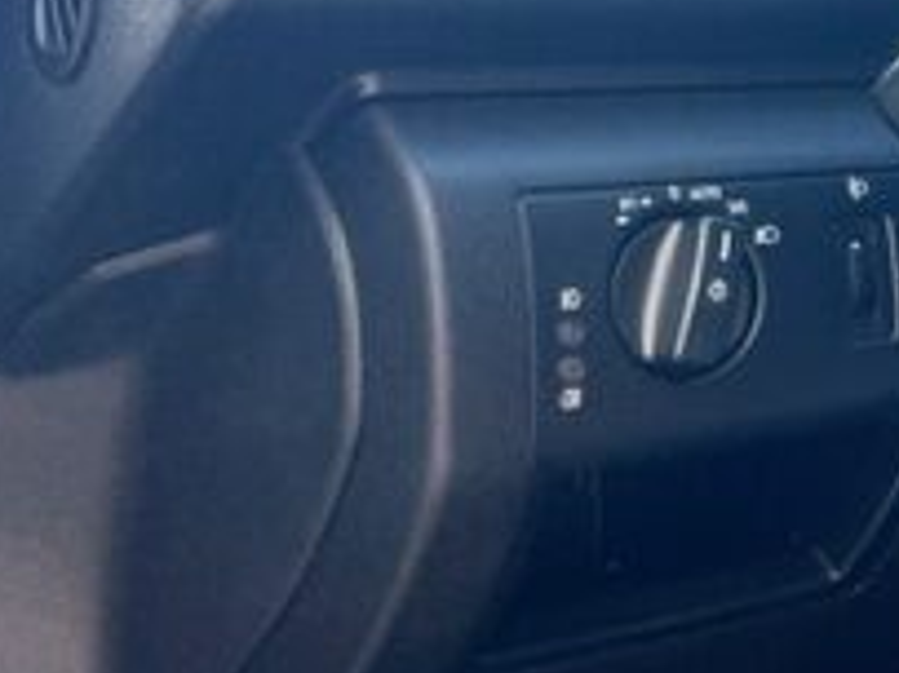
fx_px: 2128
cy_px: 0
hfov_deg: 20.2
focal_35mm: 82
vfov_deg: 17.6
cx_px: 1386
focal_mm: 5.7
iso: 50
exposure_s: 1/769
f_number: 1.5
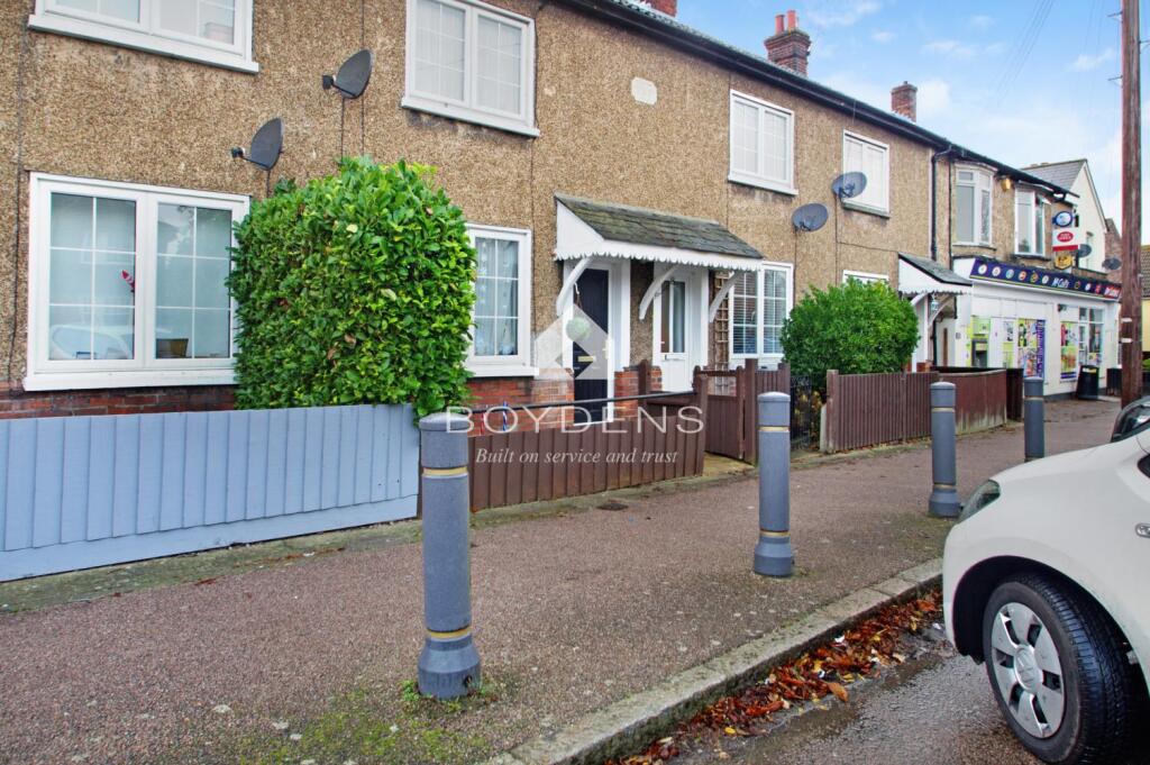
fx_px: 702
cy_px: 382
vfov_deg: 57.1
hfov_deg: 78.6
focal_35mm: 22
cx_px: 575
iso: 200
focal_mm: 15
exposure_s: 1/25
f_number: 10
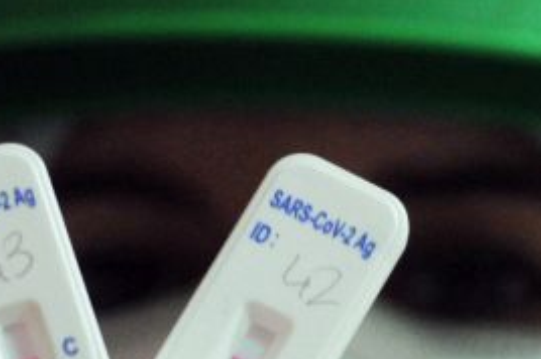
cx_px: 232
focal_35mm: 598
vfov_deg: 2.3
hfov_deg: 3.5
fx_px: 8976
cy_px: 356
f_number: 9
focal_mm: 200
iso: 2500
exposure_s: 1/60
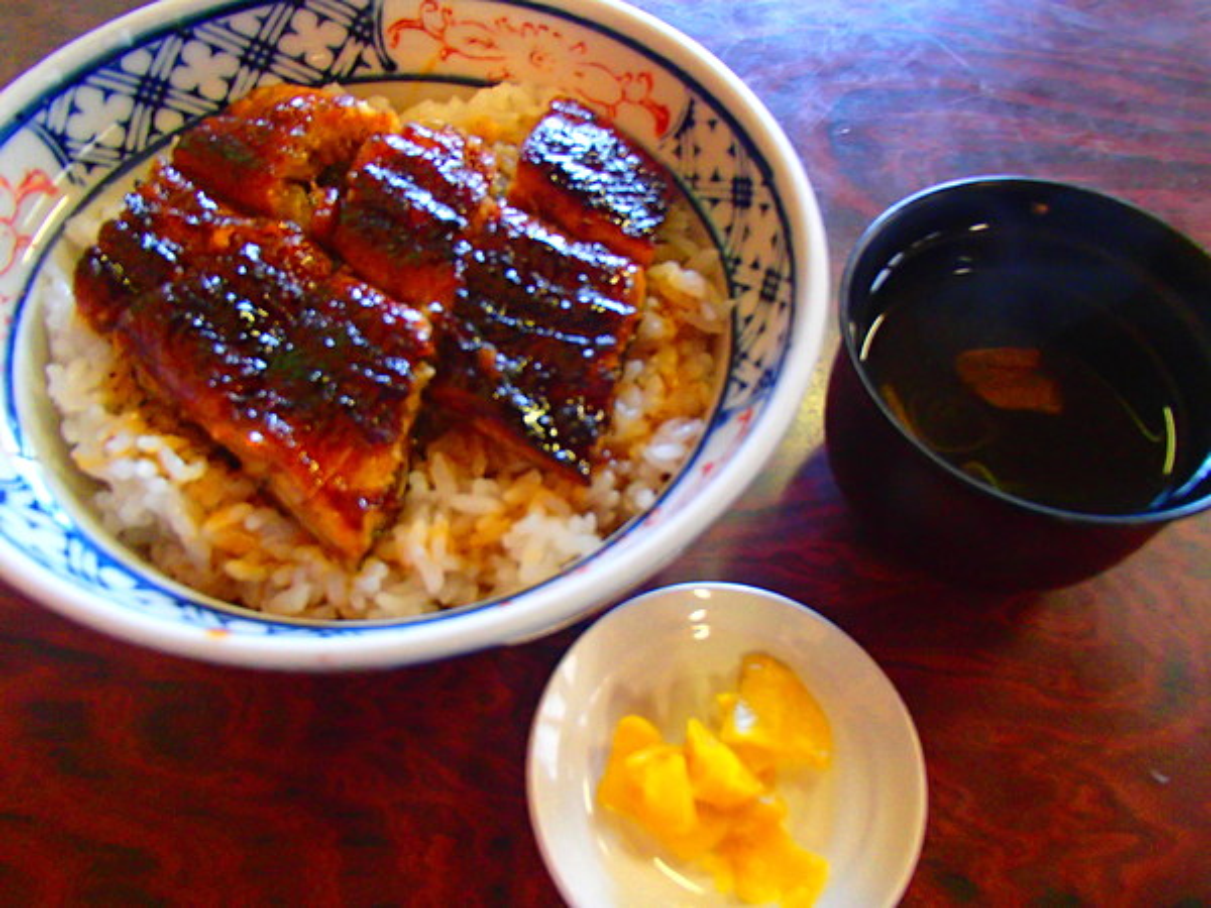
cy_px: 454
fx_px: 980
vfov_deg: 49.7
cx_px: 606
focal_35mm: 28
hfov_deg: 63.4
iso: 800
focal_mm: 5
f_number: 3.9
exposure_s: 1/30
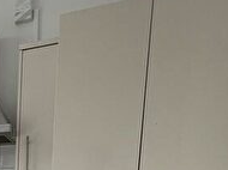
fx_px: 316
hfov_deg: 28.9
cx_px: -95
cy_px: 247
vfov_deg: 24.4
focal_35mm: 48
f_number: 1.8
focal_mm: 1.57
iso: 50
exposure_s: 1/99
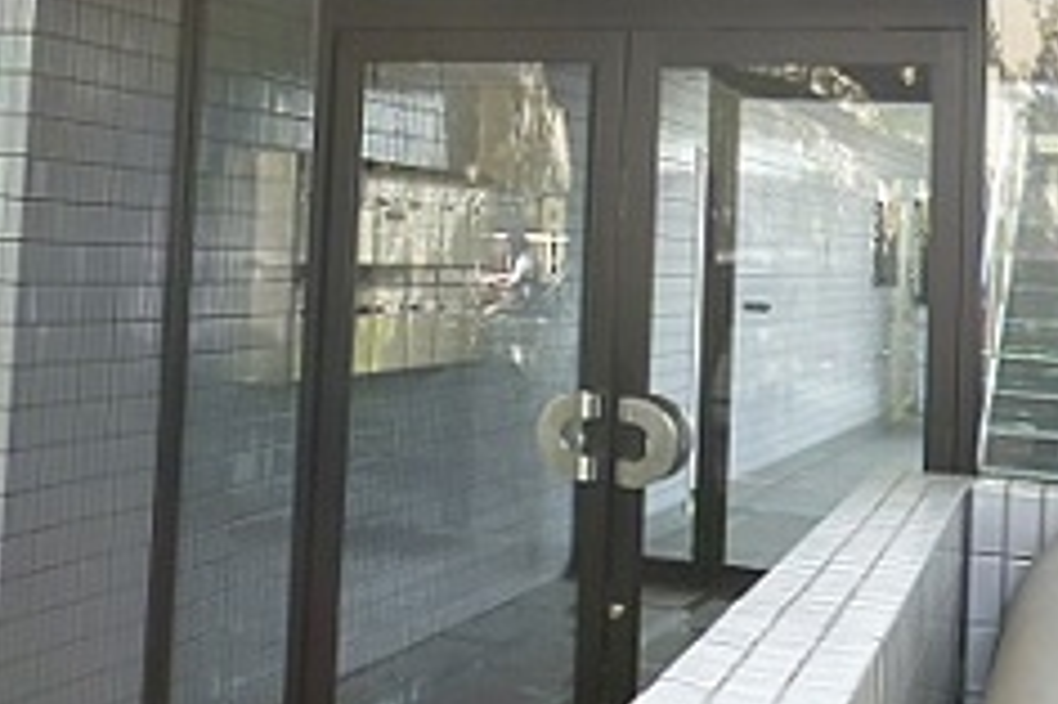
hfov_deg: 33.1
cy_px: 54
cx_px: 334
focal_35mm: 60
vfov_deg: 22.0
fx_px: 1762
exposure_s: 1/80
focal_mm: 4.3
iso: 100
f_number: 2.5
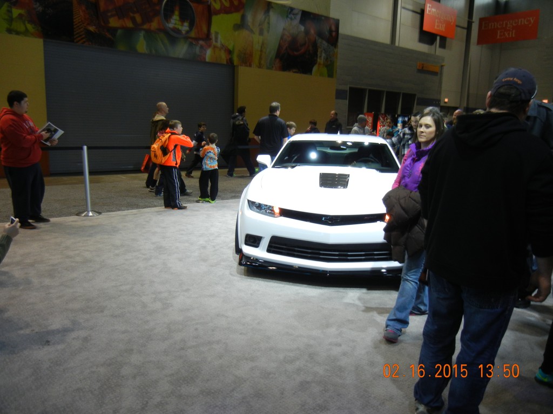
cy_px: 207
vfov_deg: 46.8
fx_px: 479
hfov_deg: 60.0
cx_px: 276
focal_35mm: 30
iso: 244
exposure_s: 1/60
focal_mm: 5.4
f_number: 3.5
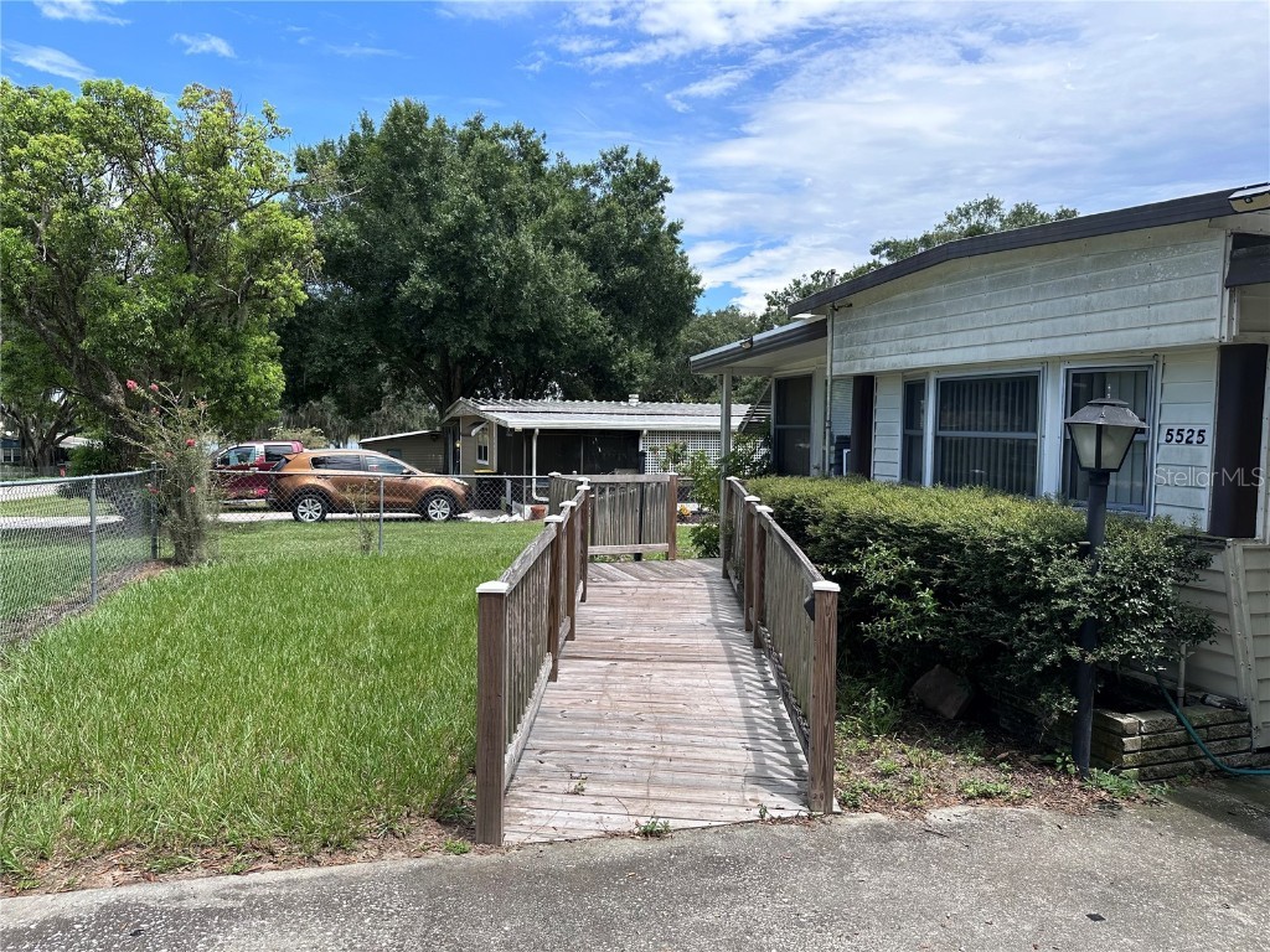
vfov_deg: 56.8
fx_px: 881
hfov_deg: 71.6
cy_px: 476
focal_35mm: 24
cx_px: 635
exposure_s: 1/3356
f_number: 1.78
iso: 80
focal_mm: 6.86
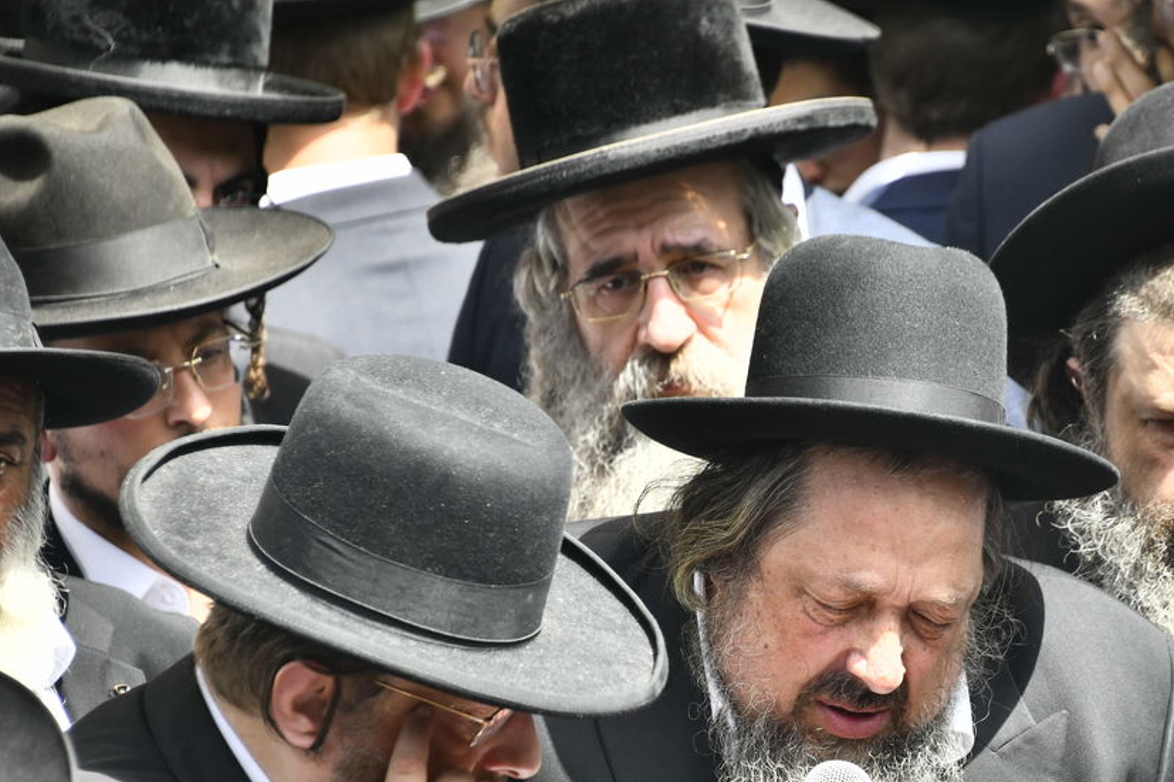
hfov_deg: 4.1
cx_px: 794
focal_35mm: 508
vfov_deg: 2.7
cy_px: 661
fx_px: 16562
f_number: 6.3
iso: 400
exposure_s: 1/640
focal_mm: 300
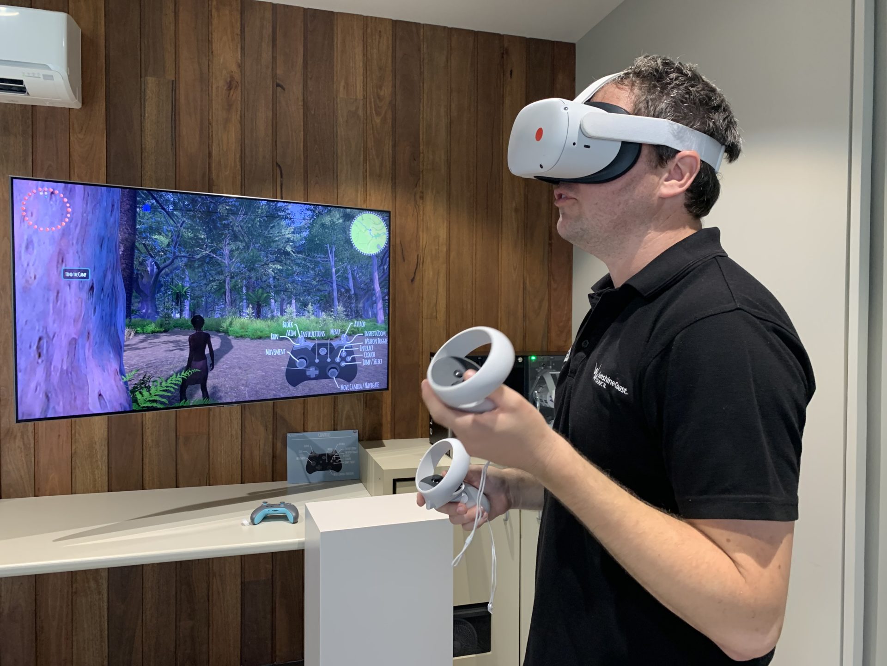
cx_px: 444
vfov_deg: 53.1
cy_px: 333
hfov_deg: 67.3
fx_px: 666
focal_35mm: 26
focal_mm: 4.25
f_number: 1.8
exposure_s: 1/50
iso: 160
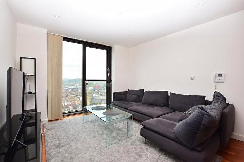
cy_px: 81
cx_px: 122
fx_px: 102
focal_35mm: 15
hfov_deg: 100.4
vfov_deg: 77.3
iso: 400
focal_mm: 10
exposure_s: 1/125
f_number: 9
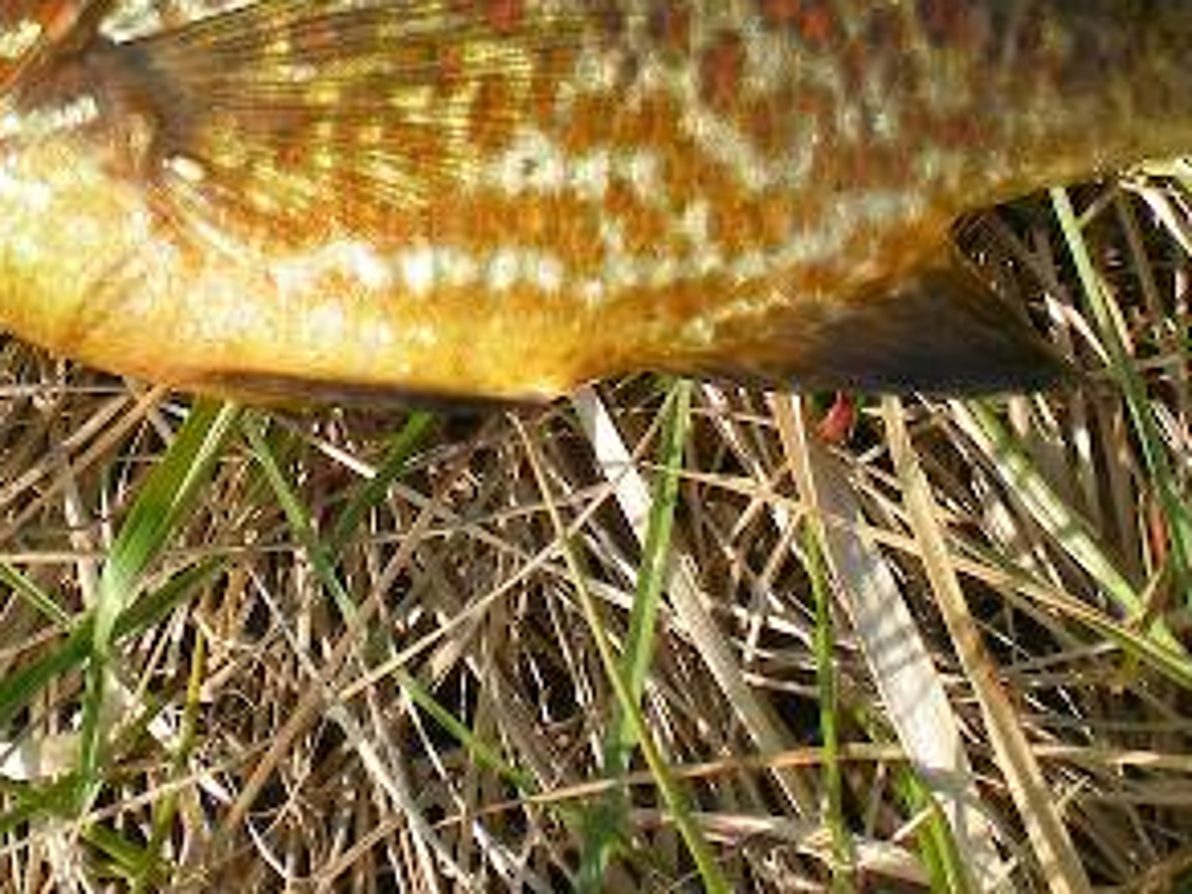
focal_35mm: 78
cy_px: -12
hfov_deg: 25.0
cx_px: 457
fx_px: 2686
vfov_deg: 18.4
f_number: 4.6
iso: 64
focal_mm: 6.3
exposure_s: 1/160
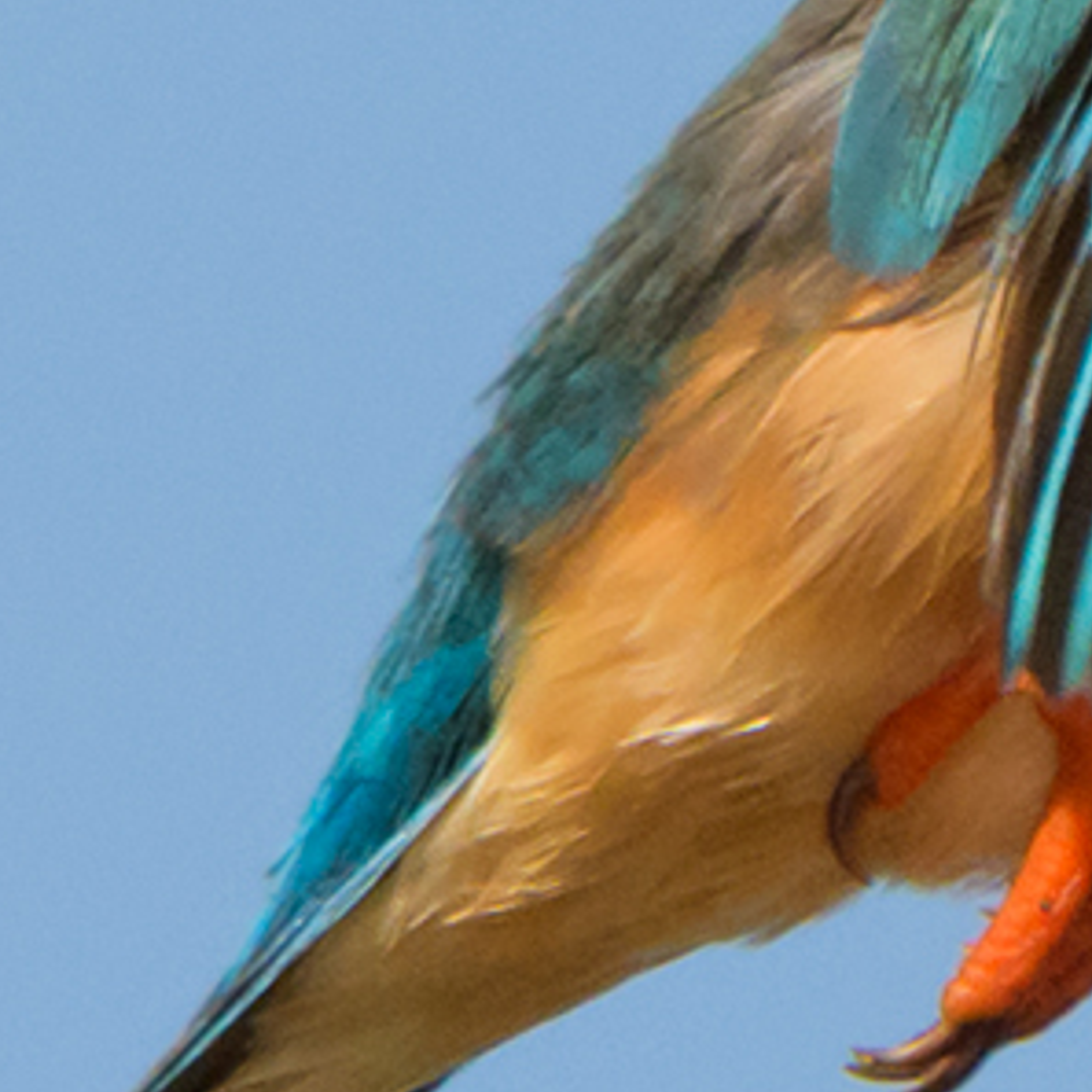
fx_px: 176382
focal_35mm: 4942
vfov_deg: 0.4
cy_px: 40
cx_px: 2713
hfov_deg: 0.4
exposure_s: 1/4000
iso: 800
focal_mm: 600
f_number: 8
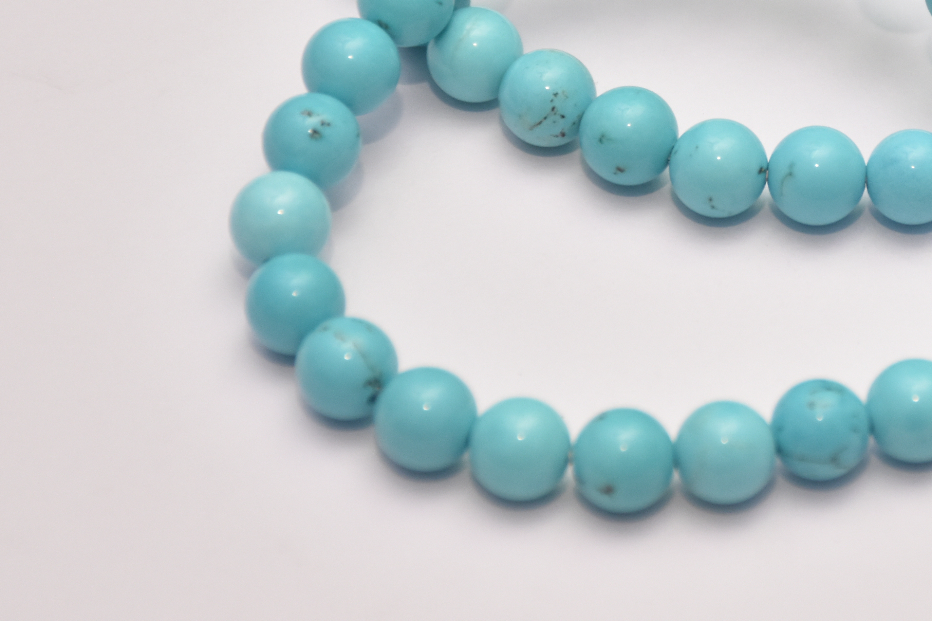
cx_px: 808
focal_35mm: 332
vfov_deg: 4.1
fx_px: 8595
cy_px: 100
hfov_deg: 6.2
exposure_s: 1/125
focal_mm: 105
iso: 800
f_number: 5.6
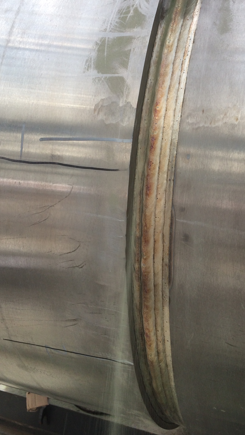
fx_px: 439
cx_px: 168
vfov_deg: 52.6
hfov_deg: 30.9
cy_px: 186
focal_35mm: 38
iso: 40
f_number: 2.2
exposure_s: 1/100
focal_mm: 4.15
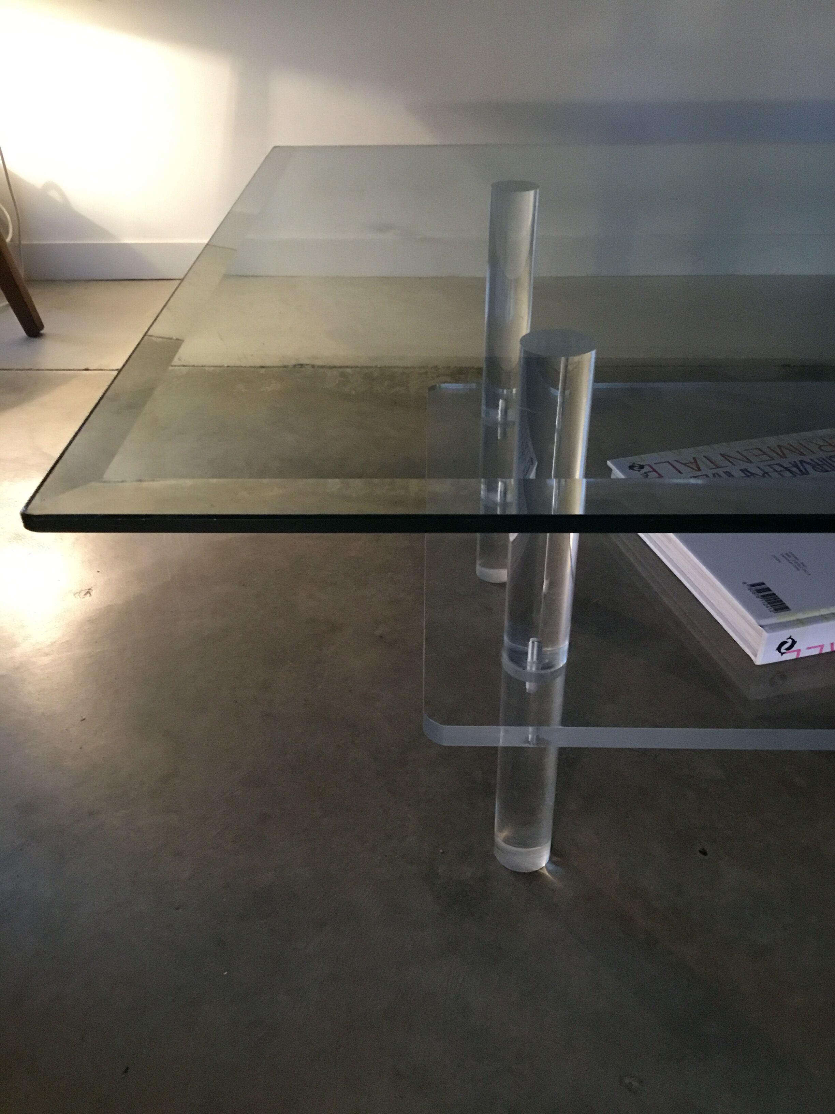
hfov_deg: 45.4
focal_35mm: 31
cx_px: 418
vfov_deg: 58.4
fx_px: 997
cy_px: 557
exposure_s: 1/25
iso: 200
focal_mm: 3.3
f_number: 2.4
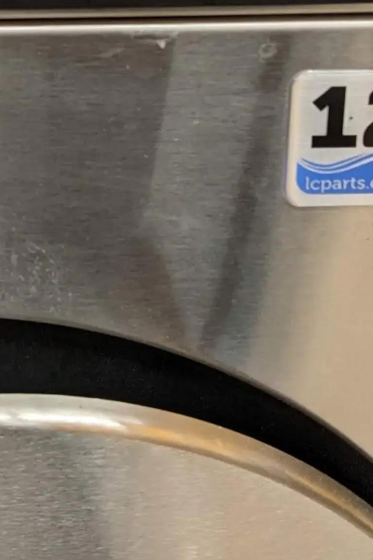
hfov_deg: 13.5
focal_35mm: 99
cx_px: -65
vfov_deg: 20.3
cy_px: 73
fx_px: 1539
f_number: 1.73
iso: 48
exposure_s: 1/24
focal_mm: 4.38
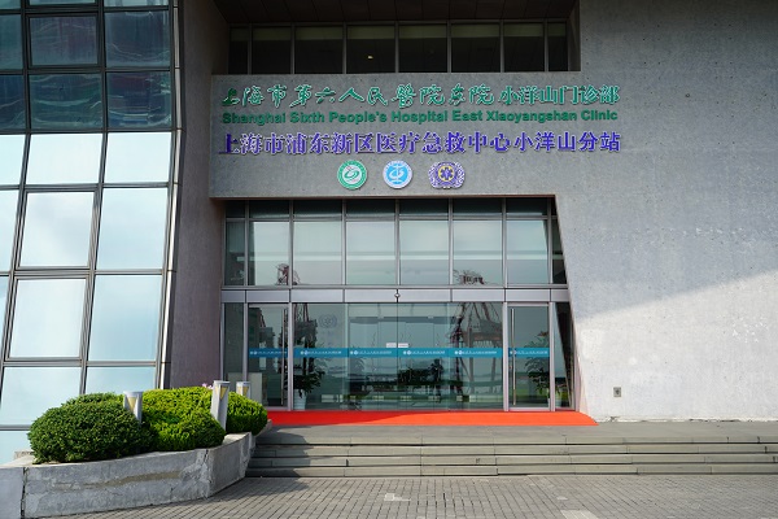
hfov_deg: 46.4
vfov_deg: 31.9
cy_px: 260
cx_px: 389
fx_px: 908
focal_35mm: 42
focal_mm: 42
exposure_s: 1/400
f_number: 5
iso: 100
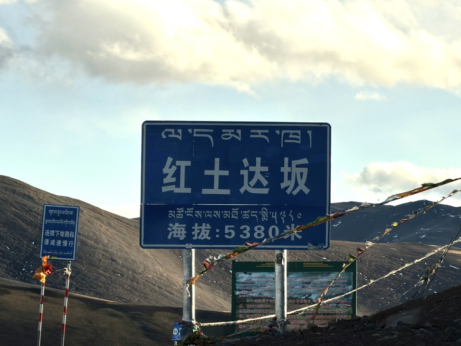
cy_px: 167
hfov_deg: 9.2
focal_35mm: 214
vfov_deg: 6.9
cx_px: 238
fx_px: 2850
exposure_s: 1/631
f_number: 2.8
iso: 32
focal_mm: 16.89
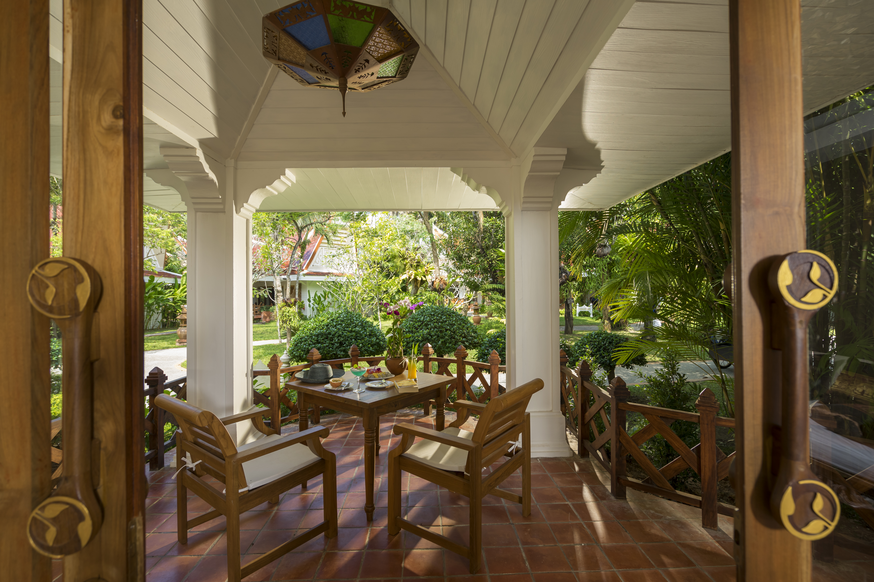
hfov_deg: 96.7
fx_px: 388
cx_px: 437
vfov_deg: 73.7
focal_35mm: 16
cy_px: 291
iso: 80
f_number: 5
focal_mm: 16
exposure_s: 1/80
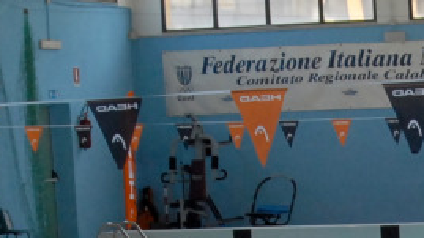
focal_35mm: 197
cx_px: 657
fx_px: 2214
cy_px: 547
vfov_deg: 5.9
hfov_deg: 10.5
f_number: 5.6
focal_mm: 28
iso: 640
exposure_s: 1/250
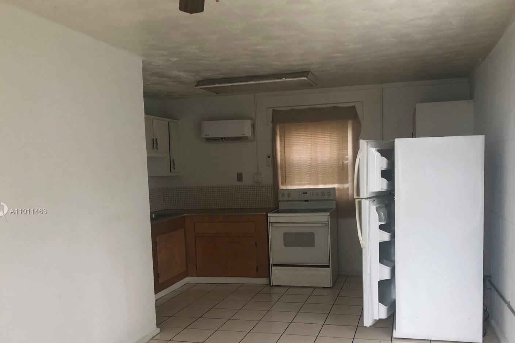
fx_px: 472
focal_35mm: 33
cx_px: 280
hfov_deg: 57.1
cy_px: 212
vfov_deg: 39.7
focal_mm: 4
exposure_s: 1/20
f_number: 1.8
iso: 40
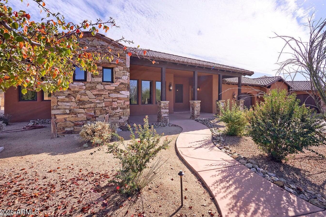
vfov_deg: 70.3
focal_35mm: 17
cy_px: 100
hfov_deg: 92.8
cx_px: 183
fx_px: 154
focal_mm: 15
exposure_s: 1/200
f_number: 9
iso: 800
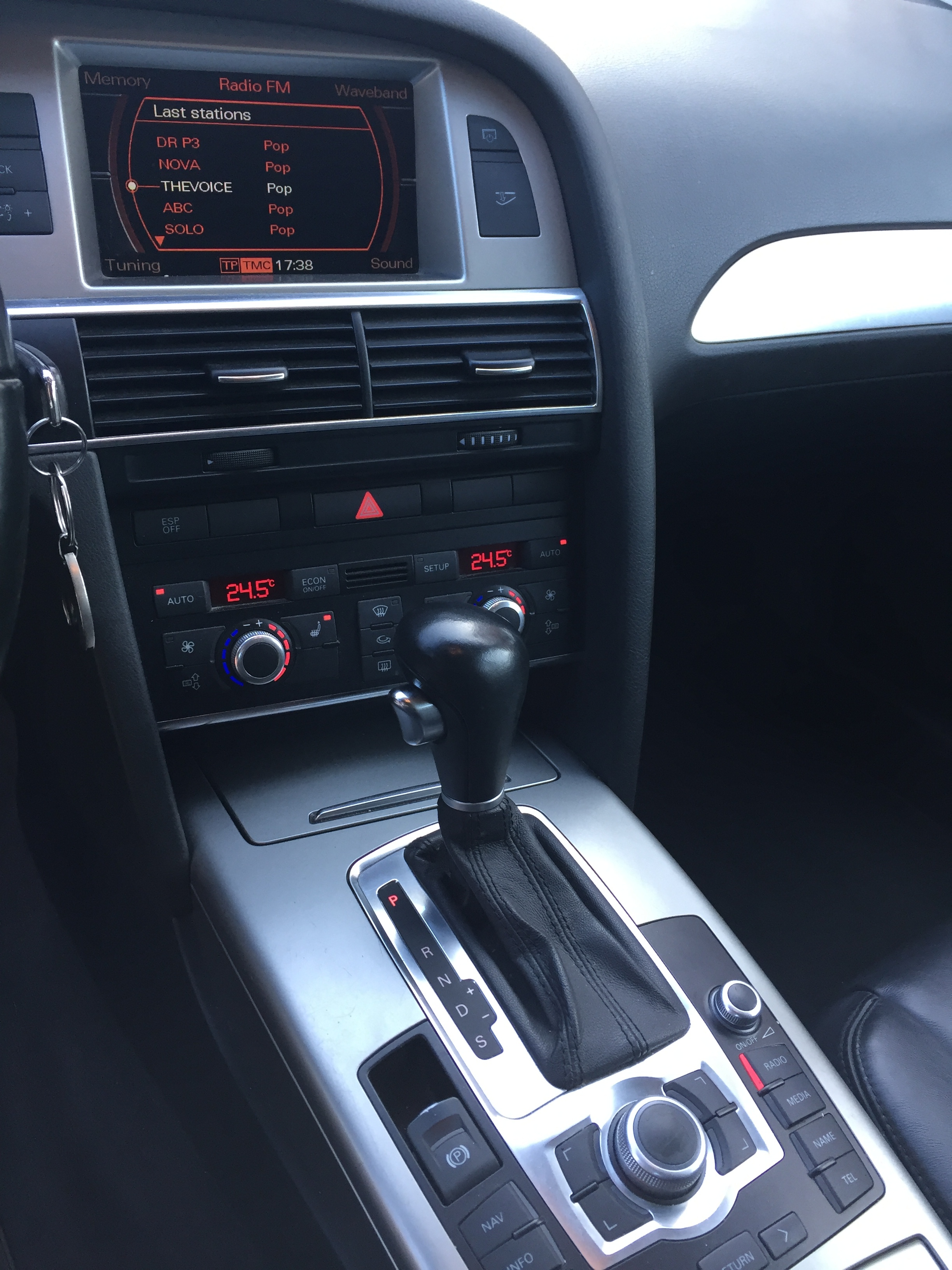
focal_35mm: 29
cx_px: 476
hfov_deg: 48.2
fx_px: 1063
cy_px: 635
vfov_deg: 61.7
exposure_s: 1/33
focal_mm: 4.15
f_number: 2.2
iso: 40
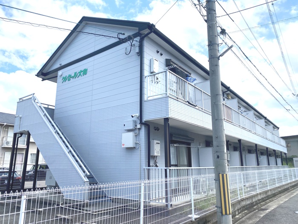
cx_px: 149
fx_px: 224
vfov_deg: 53.1
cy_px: 112
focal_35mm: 26
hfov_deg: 67.3
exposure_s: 1/3610
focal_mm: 4.25
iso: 32
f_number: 1.8
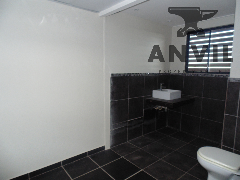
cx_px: 120
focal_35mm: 22
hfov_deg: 76.4
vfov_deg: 61.1
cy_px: 90
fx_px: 153
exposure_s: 1/30
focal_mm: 4
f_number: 3.1
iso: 200
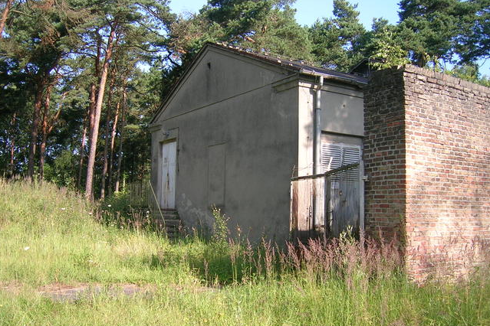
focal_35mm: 37
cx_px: 244
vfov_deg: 35.9
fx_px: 504
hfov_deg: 51.9
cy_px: 179
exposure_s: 1/325
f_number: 2.8
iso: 50
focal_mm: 5.4
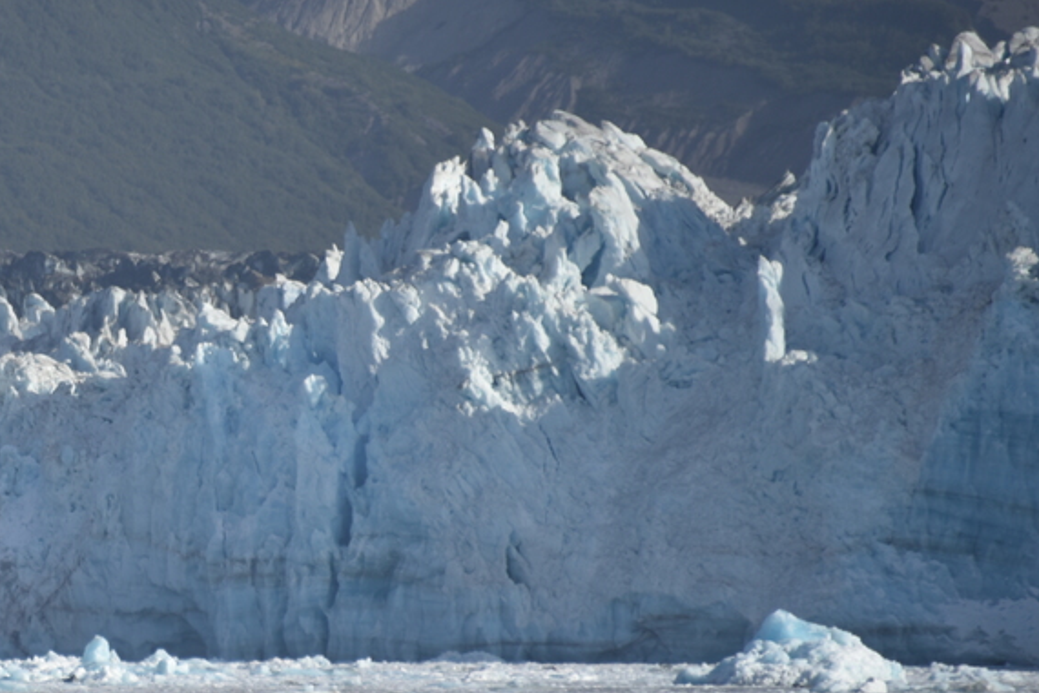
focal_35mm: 674
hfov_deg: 3.1
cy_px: 421
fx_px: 19451
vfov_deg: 2.0
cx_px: -27
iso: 100
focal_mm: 300
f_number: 6.3
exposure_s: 1/640
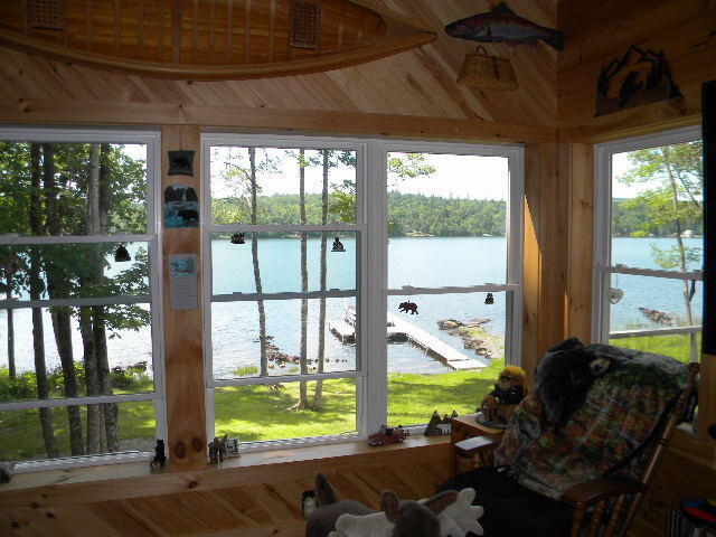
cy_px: 268
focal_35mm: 28
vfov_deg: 49.7
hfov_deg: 63.4
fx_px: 579
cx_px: 358
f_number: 3.5
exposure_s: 1/157
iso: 80
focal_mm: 5
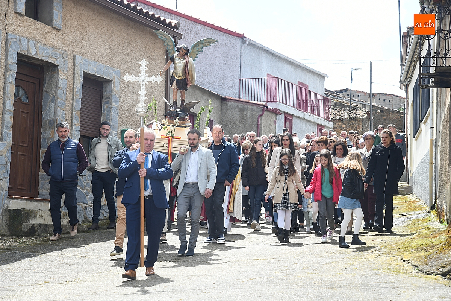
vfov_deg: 16.1
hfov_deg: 23.9
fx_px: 1065
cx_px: 226
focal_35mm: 85
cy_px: 150
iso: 250
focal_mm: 85
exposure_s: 1/160
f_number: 10
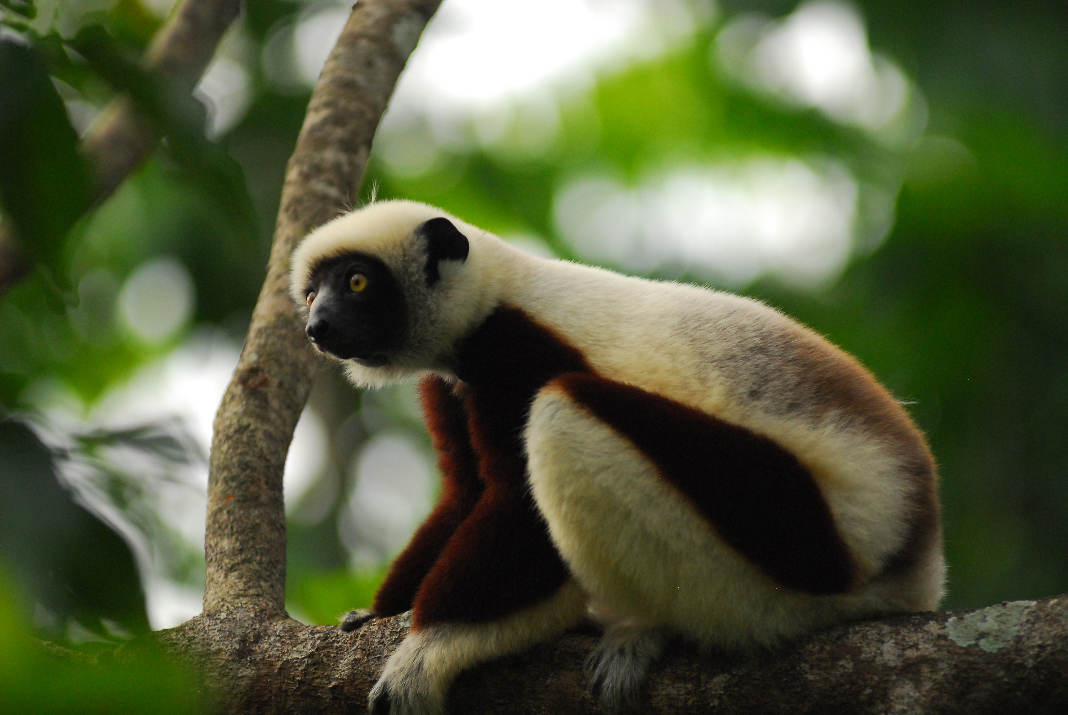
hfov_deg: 6.9
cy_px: 358
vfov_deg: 4.6
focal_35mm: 300
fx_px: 8910
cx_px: 534
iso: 800
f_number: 2.8
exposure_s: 1/2500
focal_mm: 200
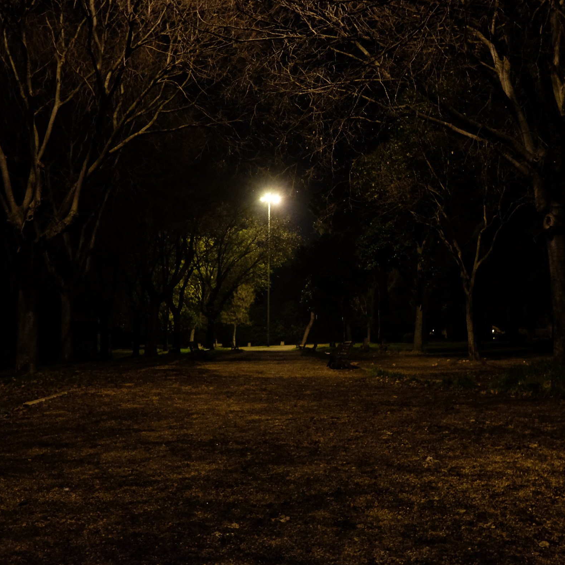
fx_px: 646
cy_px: 284
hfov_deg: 47.2
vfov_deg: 47.2
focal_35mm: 35
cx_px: 280
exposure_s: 1/25
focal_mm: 18
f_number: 4
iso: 2500
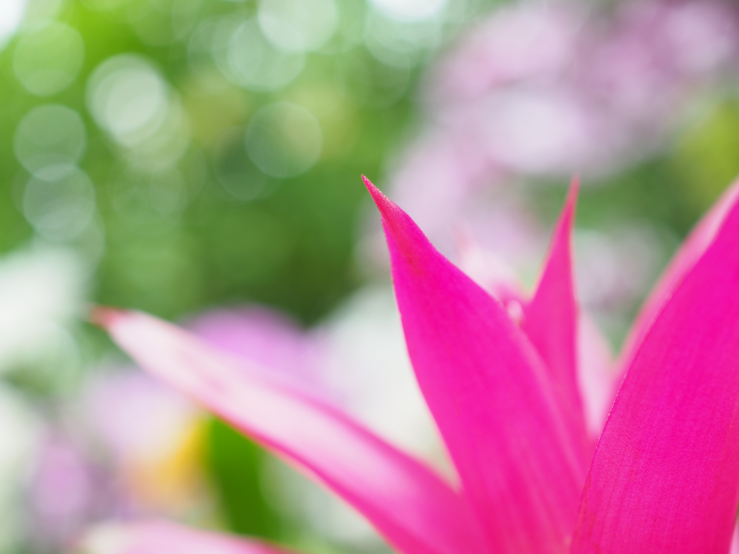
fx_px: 1281
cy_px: 277
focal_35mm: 60
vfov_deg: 24.4
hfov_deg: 32.2
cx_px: 370
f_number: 3.5
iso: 200
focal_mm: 30
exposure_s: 1/13
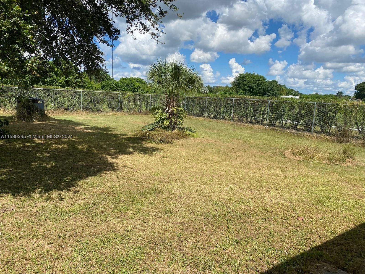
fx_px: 274
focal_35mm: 26
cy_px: 137
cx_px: 182
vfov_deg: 53.1
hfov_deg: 67.3
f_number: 1.8
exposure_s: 1/3497
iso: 32
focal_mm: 4.25
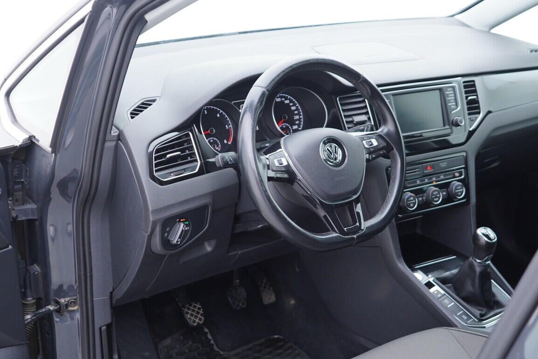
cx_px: 265
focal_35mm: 45
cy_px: 215
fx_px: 672
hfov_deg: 43.6
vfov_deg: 29.8
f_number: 2.8
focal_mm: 24
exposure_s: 1/40
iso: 250
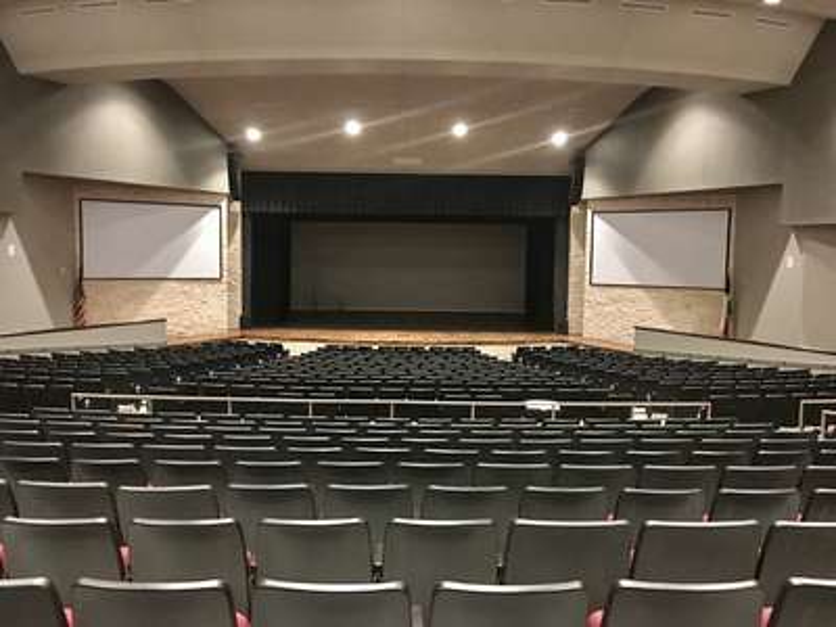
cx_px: 418
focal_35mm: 29
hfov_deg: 61.7
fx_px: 700
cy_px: 314
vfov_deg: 48.2
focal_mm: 4.15
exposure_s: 1/4
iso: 125
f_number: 2.2
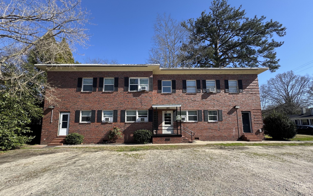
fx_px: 128
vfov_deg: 74.6
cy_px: 109
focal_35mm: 15
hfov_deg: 101.5
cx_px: 156
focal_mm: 2.22
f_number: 2.2
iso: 40
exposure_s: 1/1006
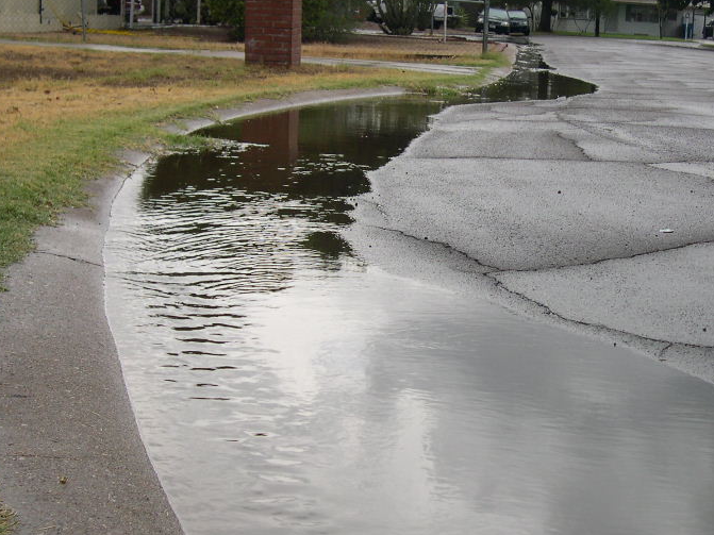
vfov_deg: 25.2
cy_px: 239
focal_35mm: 58
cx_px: 465
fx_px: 1196
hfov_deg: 33.0
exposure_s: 1/300
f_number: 2.8
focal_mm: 8
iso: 100
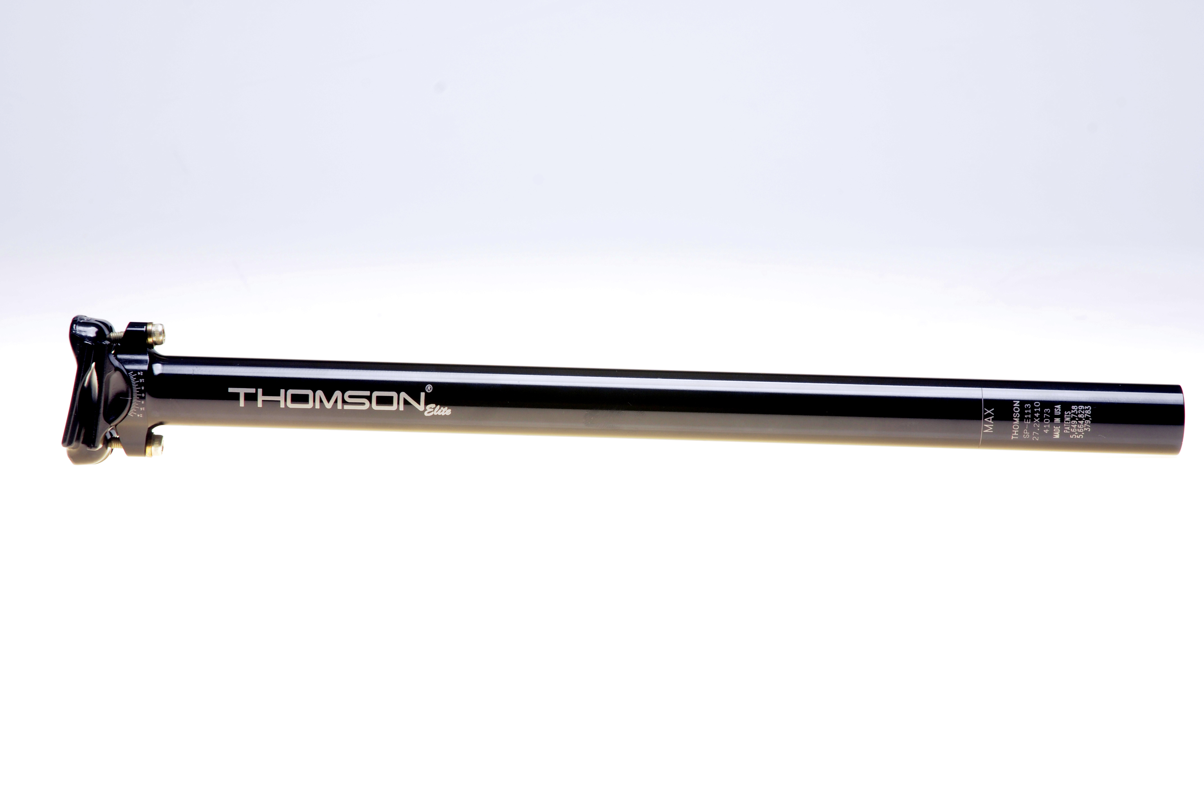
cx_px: 602
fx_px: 2756
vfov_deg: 16.5
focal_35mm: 82
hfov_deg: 24.6
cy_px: 400
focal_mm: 55
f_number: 13
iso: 250
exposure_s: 1/60
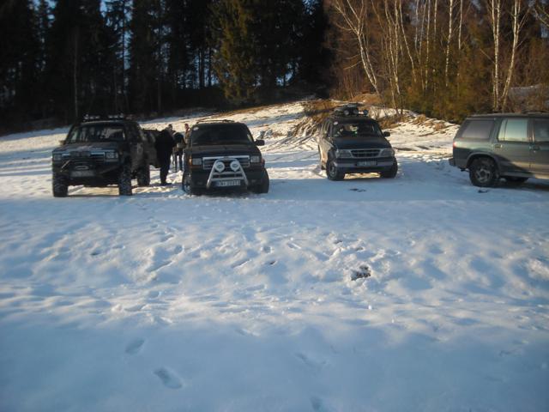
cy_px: 206
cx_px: 274
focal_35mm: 35
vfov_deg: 40.7
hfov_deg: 52.6
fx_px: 555
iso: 113
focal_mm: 5.7
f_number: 5.6
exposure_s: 1/250
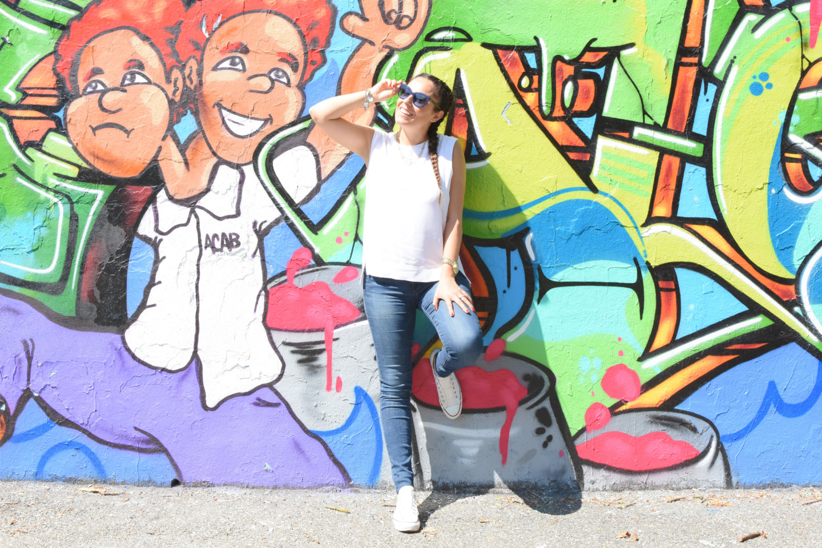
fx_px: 1199
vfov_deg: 25.8
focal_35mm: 52
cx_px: 411
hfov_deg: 37.9
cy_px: 274
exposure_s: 1/500
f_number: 8
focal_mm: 35
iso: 500
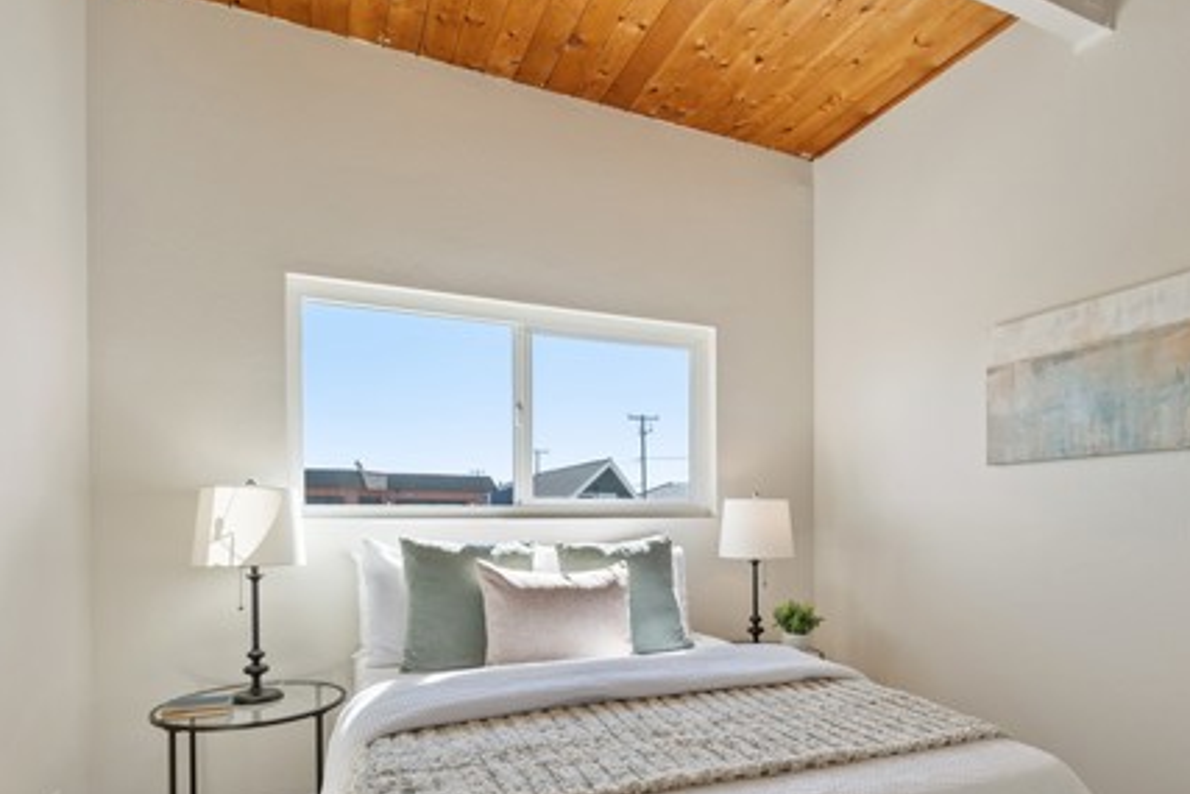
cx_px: 641
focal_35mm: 21
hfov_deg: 81.0
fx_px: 694
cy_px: 511
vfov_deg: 58.5
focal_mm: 14
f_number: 8
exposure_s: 1/30
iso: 100
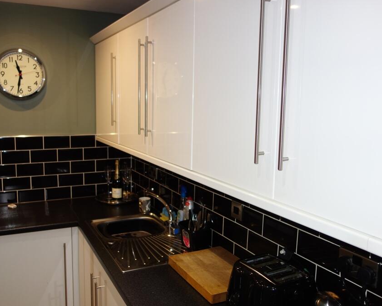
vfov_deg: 45.8
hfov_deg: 55.4
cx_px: 164
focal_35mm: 32
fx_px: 362
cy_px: 151
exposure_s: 1/30
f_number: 1.8
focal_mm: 10.4
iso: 200
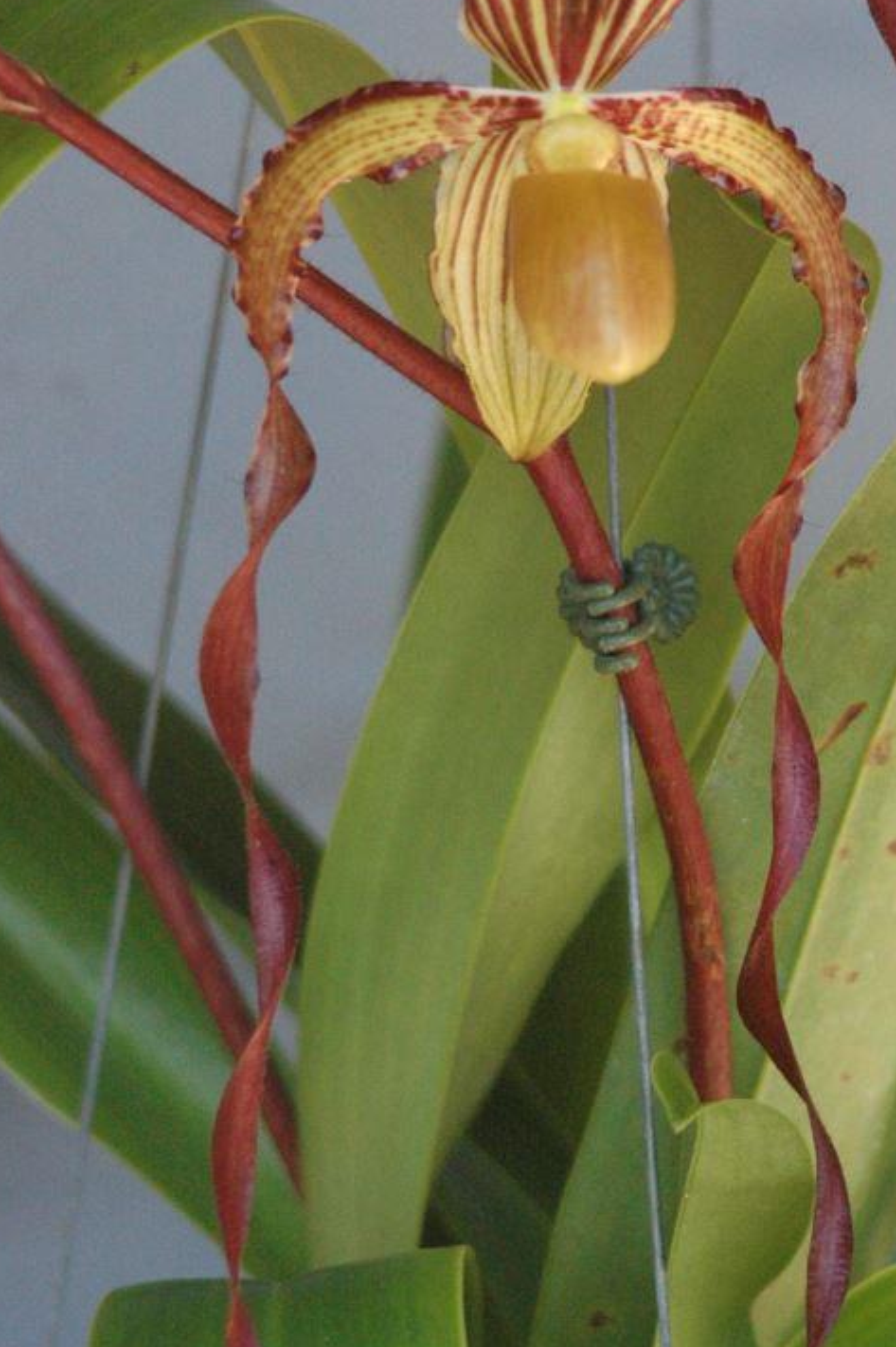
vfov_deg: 9.1
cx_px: 605
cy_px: 606
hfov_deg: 6.0
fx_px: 8476
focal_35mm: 227
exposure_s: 1/500
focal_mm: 105
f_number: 5.6
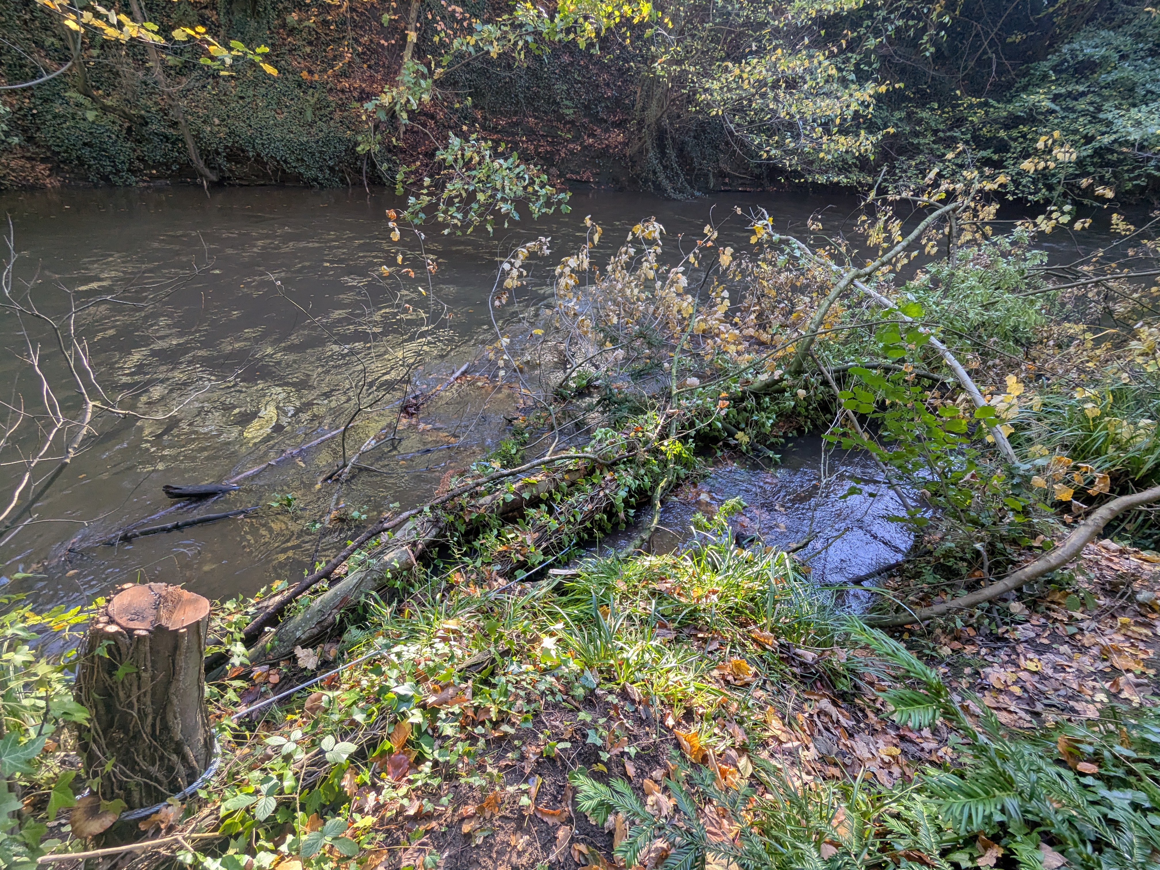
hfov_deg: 94.5
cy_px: 435
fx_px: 536
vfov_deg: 78.1
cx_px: 580
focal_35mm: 16
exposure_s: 1/100
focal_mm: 2.35
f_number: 2.2
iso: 105
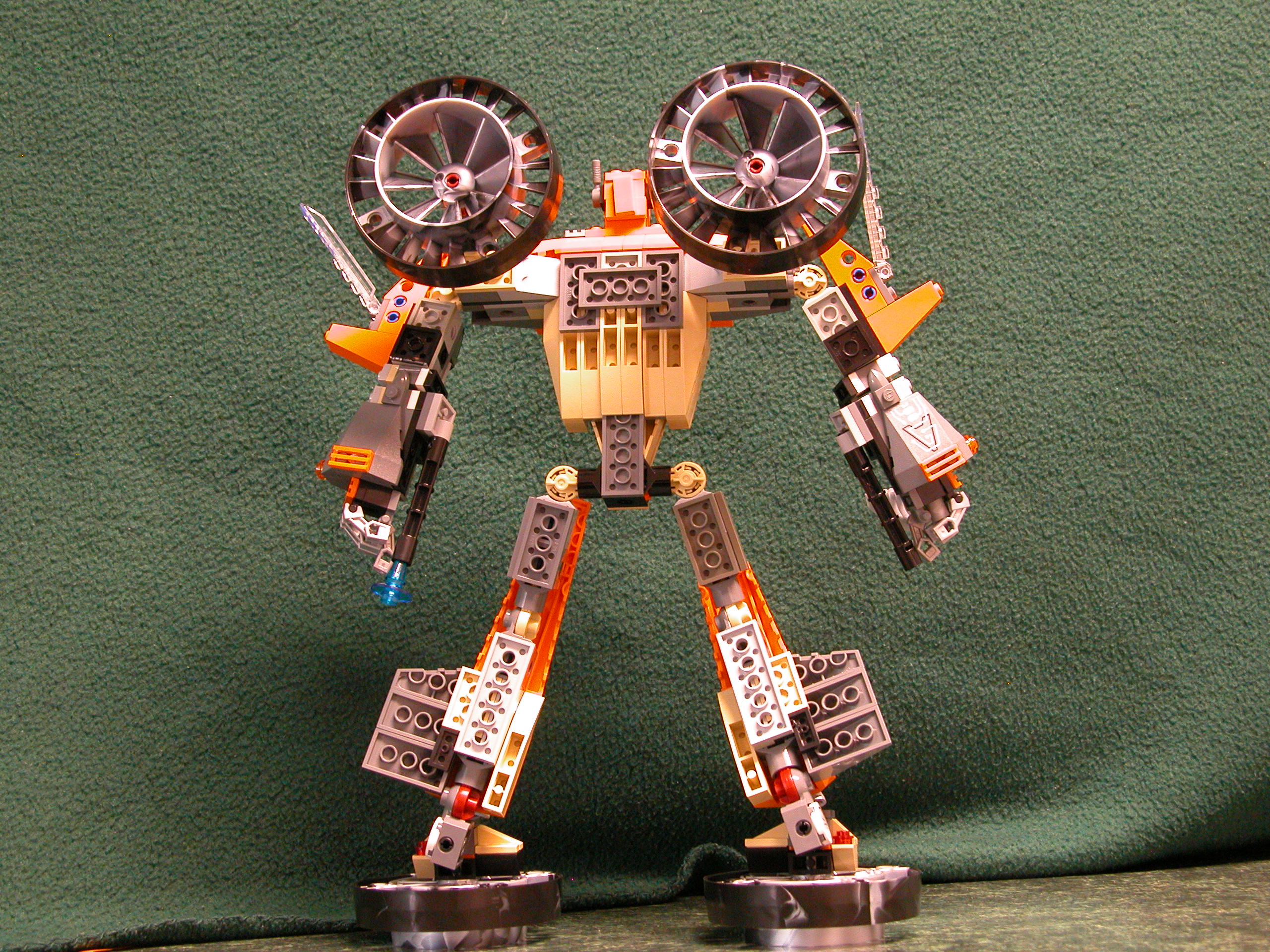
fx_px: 2275
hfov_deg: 31.2
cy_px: 476
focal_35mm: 62
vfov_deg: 23.7
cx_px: 635
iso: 387
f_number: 4
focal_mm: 15.7
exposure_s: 1/3.9
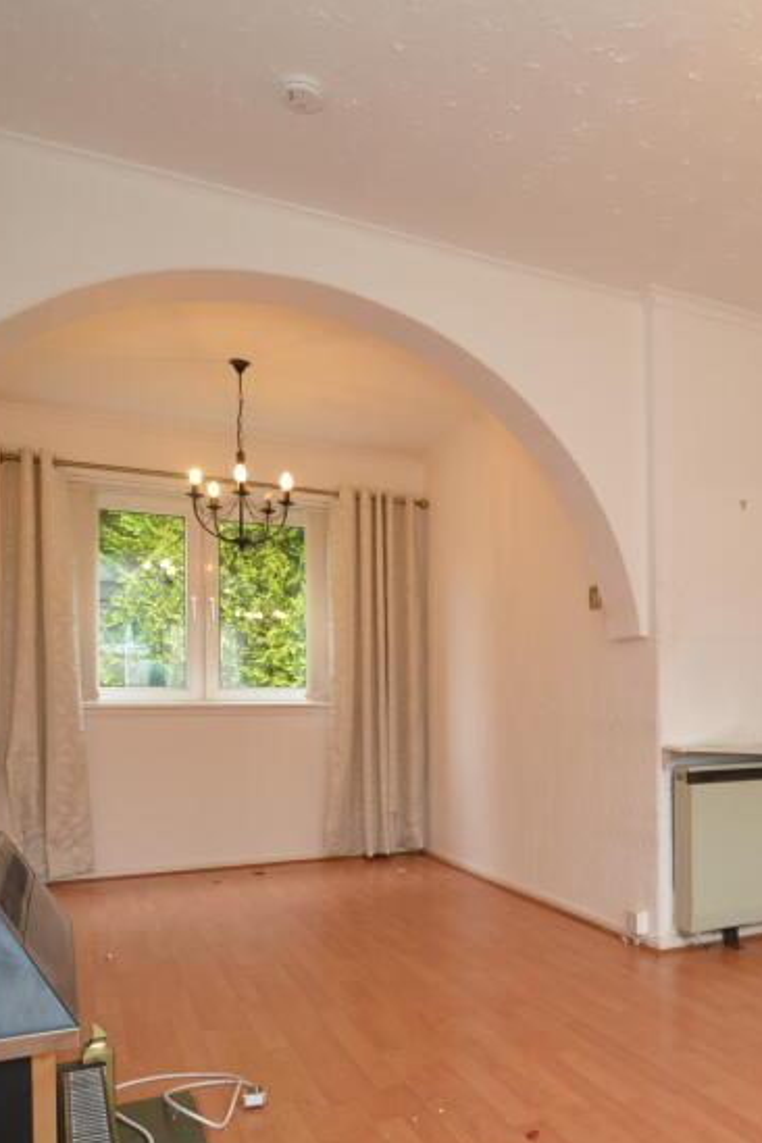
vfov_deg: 65.0
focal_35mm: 28
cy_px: 677
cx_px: 639
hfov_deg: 43.6
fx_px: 889
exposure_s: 1/60
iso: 200
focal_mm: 10
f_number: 4
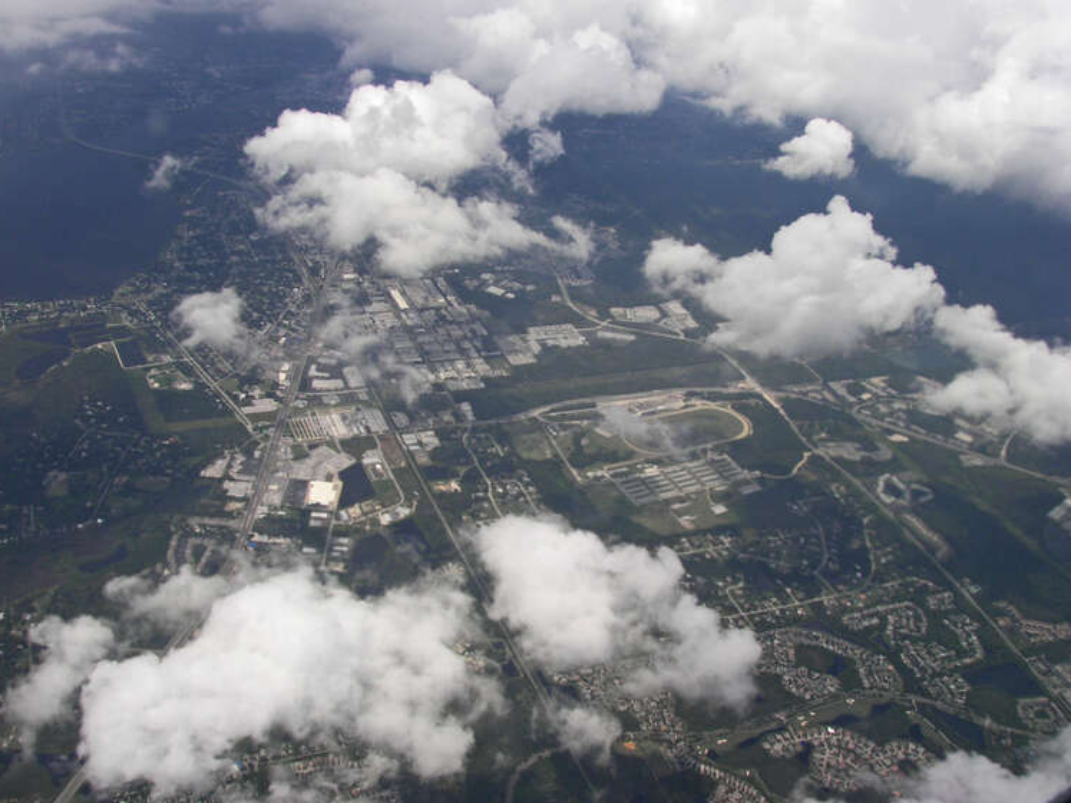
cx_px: 522
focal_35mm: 37
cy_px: 402
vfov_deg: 38.7
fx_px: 1145
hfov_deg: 50.1
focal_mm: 6
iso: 64
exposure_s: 1/500
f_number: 5.6
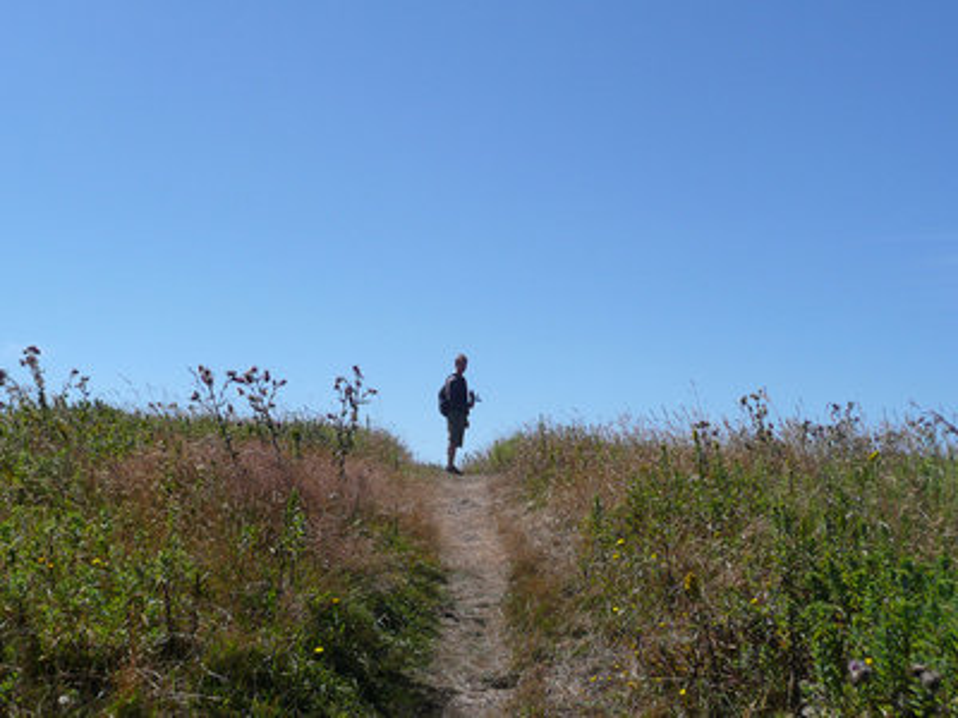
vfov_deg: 30.3
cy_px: 359
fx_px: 1328
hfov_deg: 39.7
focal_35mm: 48
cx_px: 479
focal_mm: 7.8
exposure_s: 1/1000
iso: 100
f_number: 4.2
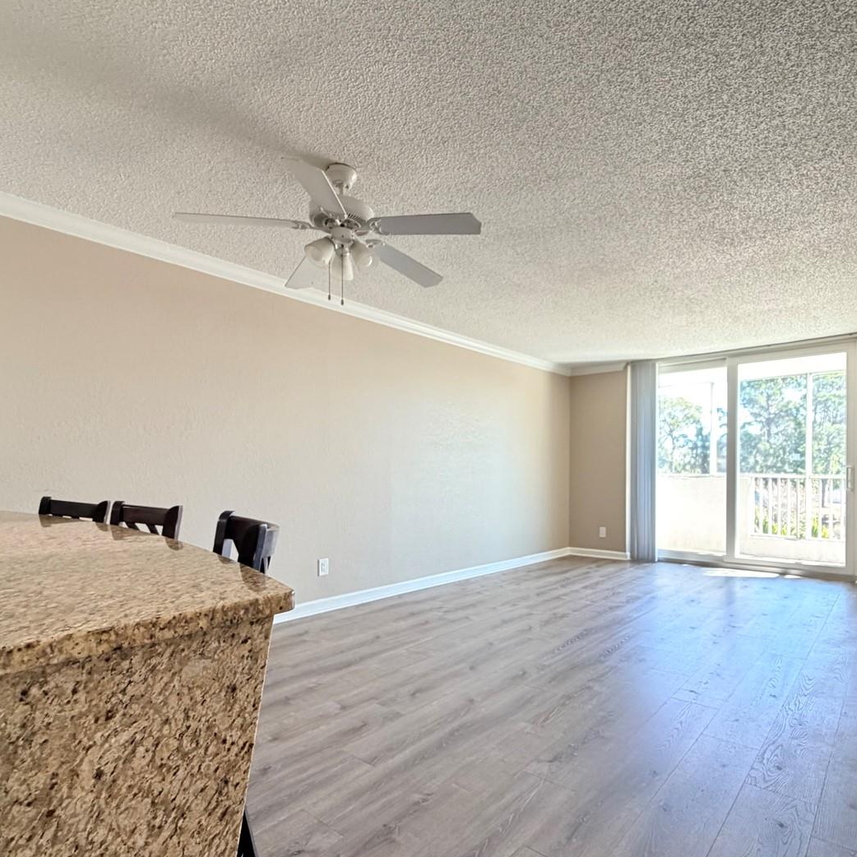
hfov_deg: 76.8
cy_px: 475
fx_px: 532
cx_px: 512
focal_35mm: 19
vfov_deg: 77.4
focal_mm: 2.22
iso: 500
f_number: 2.2
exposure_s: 1/47
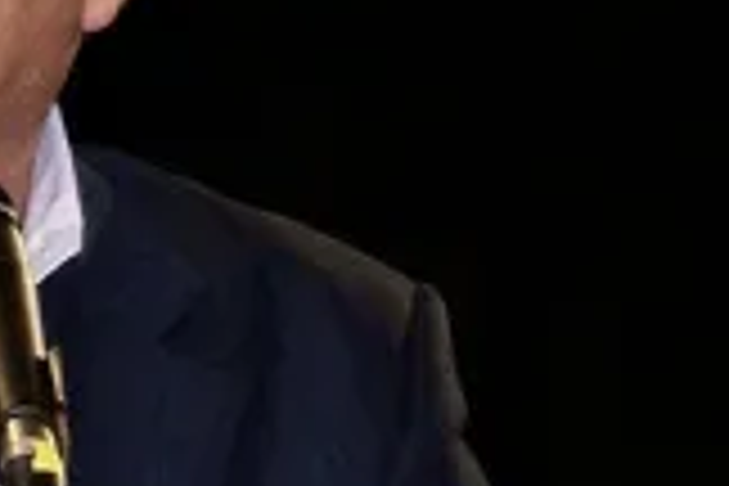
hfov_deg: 7.9
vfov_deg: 5.3
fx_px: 5244
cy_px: 38
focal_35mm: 259
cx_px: -135
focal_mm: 70
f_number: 5.6
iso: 400
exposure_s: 1/125
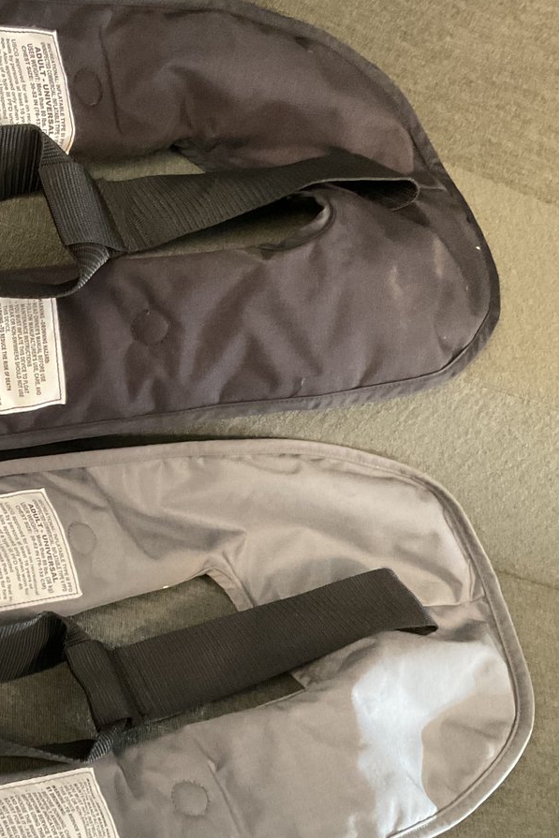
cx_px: -15
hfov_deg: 25.1
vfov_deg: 38.8
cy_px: 455
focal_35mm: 51
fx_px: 1187
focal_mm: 3
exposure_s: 1/33
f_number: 1.8
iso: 320
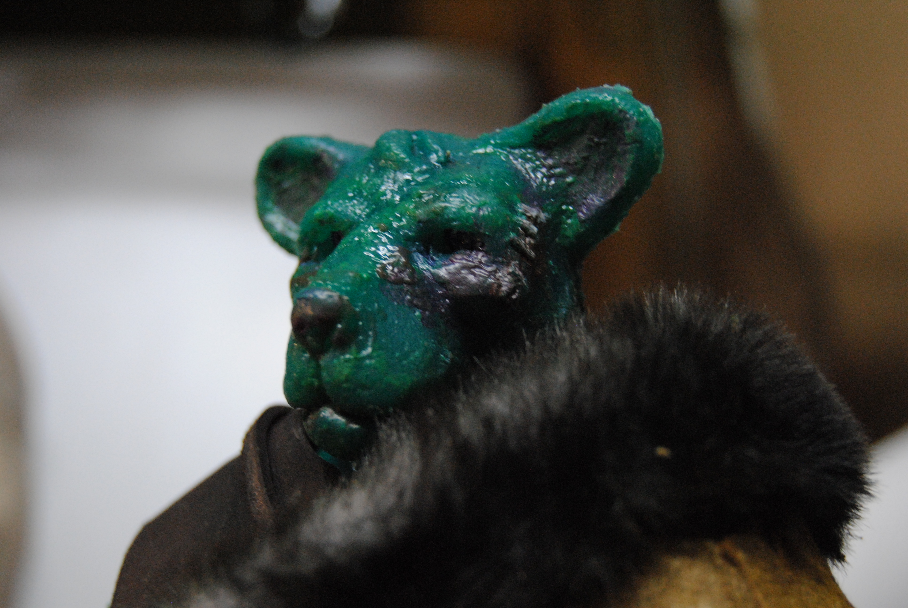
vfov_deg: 21.6
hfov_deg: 31.9
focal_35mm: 63
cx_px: 454
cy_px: 304
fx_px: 1591
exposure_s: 1/30
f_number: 5
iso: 1000
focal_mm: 42
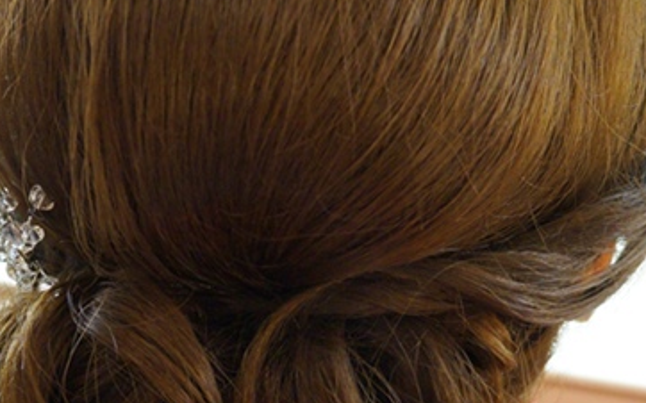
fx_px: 1285
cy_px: 371
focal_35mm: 73
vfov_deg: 17.5
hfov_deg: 28.2
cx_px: 316
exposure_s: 1/60
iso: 2000
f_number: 5
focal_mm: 18
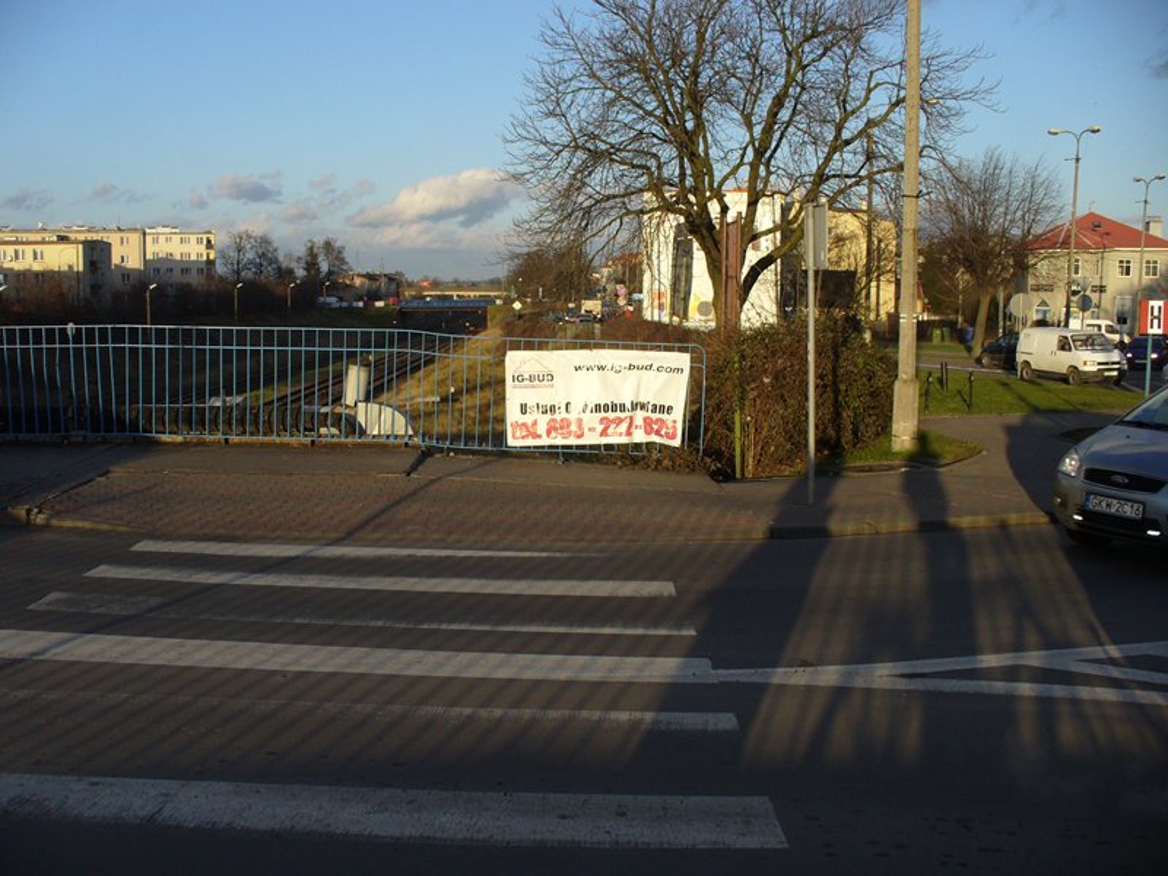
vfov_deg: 38.7
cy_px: 438
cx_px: 584
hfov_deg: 50.1
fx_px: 1248
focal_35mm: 37
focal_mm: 6.1
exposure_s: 1/320
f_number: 5.6
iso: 100
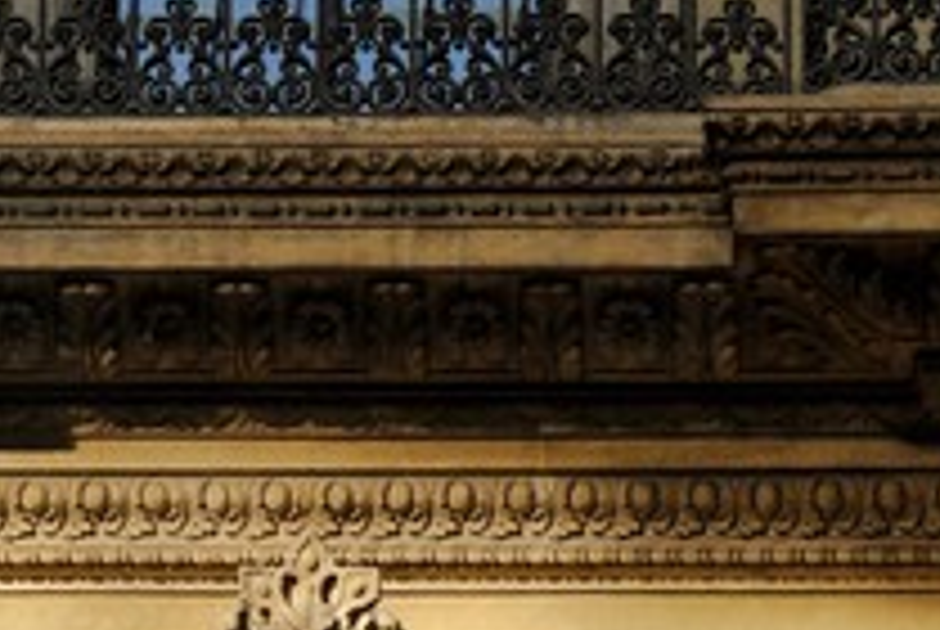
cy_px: 436
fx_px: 10485
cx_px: 279
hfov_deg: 5.1
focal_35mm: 401
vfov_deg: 3.4
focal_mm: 200
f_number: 8
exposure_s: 1/200
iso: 400
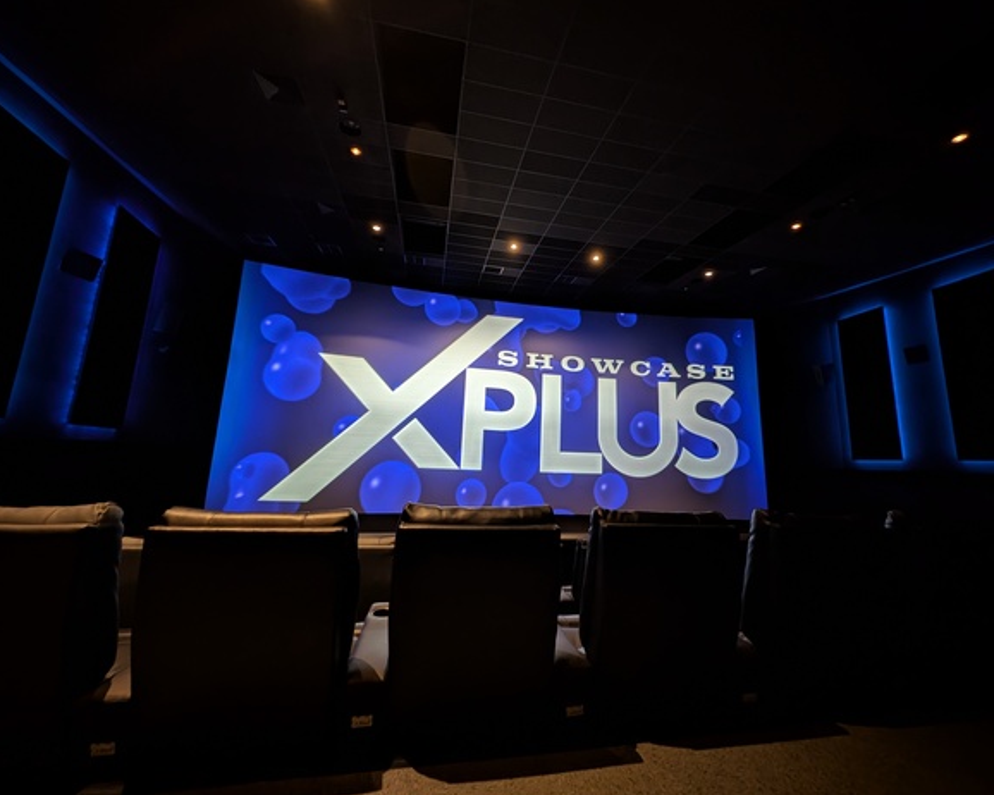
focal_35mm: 13
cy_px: 384
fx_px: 382
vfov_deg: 92.2
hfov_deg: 104.8
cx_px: 512
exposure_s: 1/9.25
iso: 101
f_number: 1.95
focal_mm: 2.23
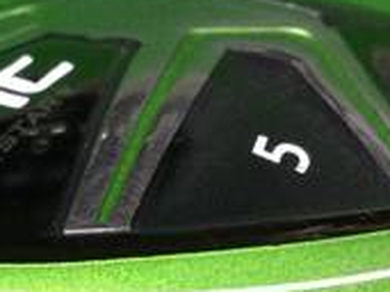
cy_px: 370
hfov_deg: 16.7
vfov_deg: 12.4
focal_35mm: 116
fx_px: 1306
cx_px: 30
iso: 125
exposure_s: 1/30
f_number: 2.4
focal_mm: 3.3
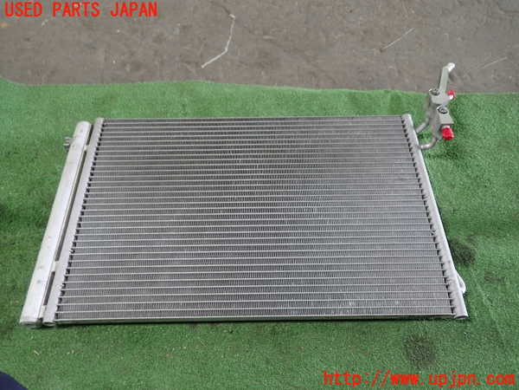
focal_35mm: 30
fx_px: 450
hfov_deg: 60.0
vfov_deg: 46.8
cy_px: 195
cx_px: 260
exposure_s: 1/30
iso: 200
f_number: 2.3
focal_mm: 5.4
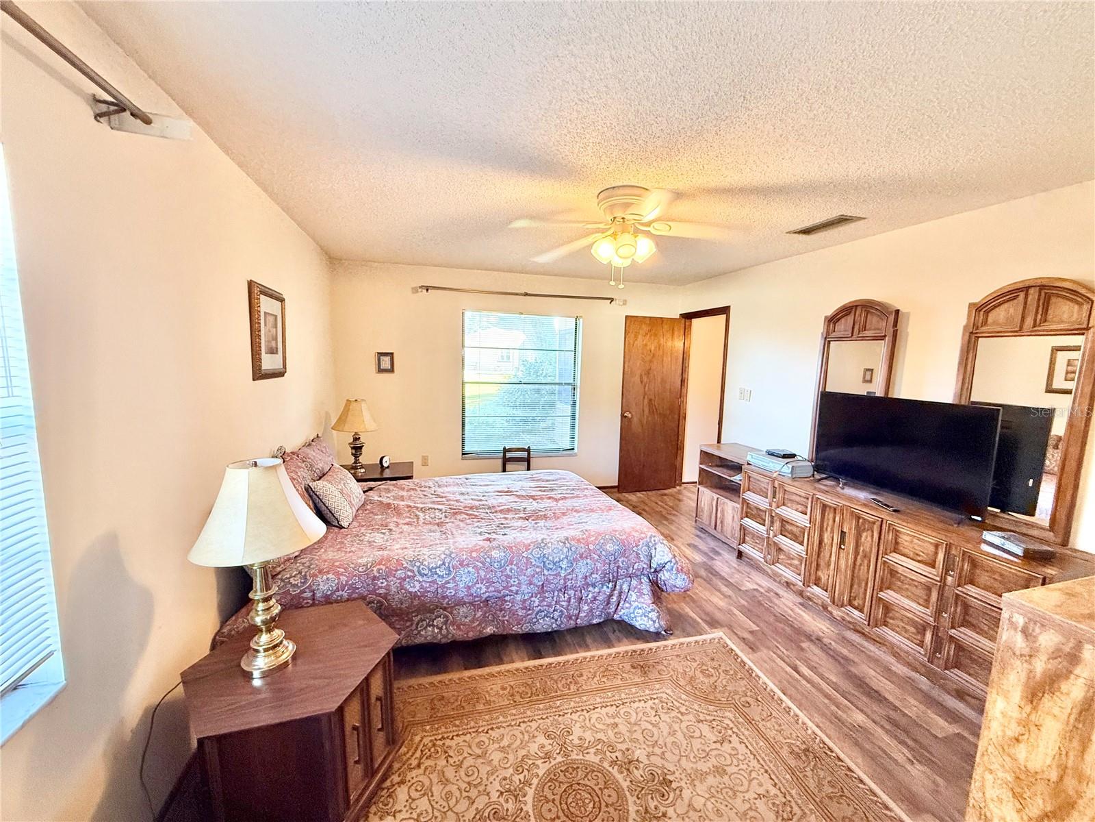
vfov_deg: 85.7
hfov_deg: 102.1
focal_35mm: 14
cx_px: 548
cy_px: 411
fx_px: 443
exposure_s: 1/60
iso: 400
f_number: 2.2
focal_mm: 2.22
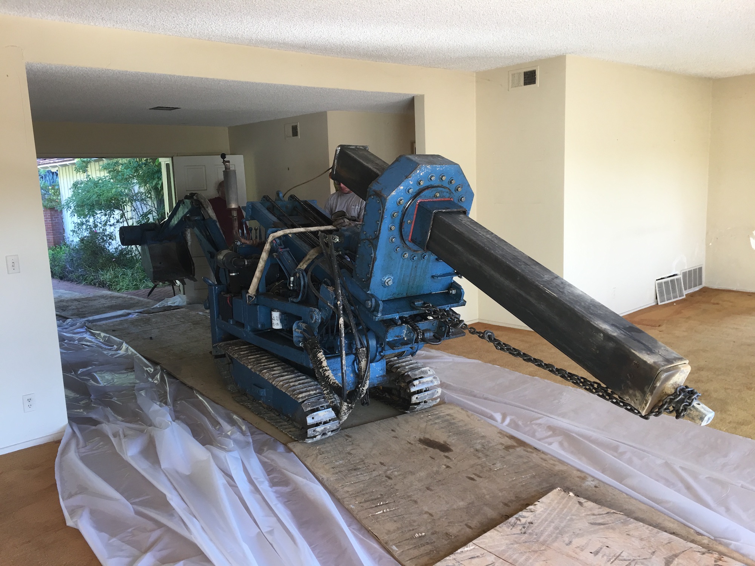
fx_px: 633
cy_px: 283
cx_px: 378
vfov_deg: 48.2
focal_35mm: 29
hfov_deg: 61.7
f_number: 2.2
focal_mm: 4.15
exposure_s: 1/40
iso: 25
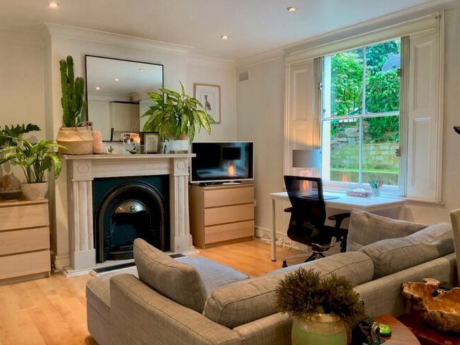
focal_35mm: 31
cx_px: 220
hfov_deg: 58.3
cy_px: 175
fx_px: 412
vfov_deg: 45.4
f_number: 1.8
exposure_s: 1/50
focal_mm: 3
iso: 80
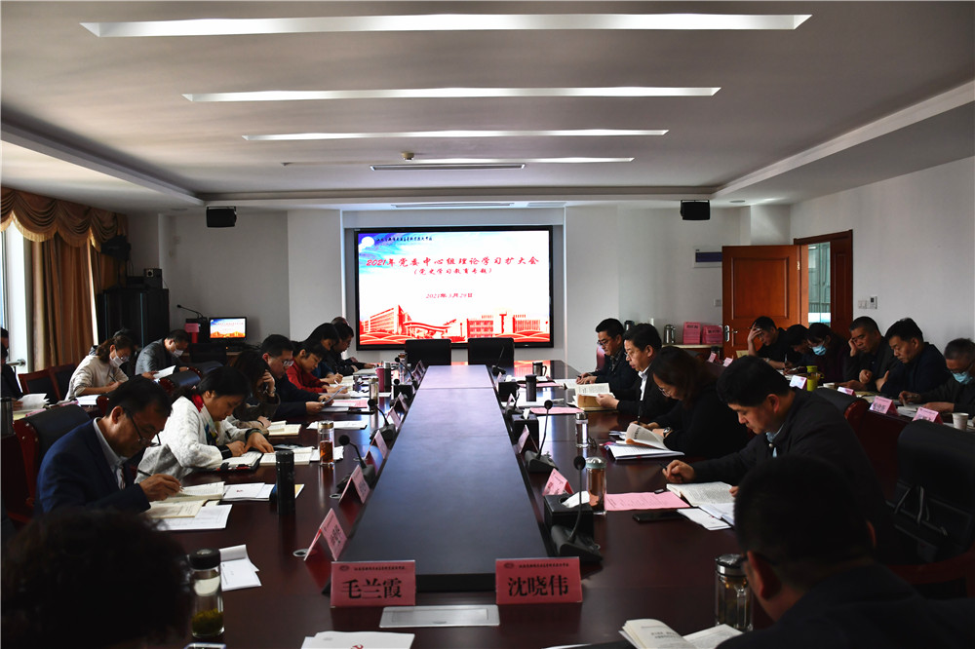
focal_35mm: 30
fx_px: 812
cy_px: 324
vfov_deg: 43.6
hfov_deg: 61.9
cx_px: 488
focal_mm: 20
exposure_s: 1/250
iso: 800
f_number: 3.5
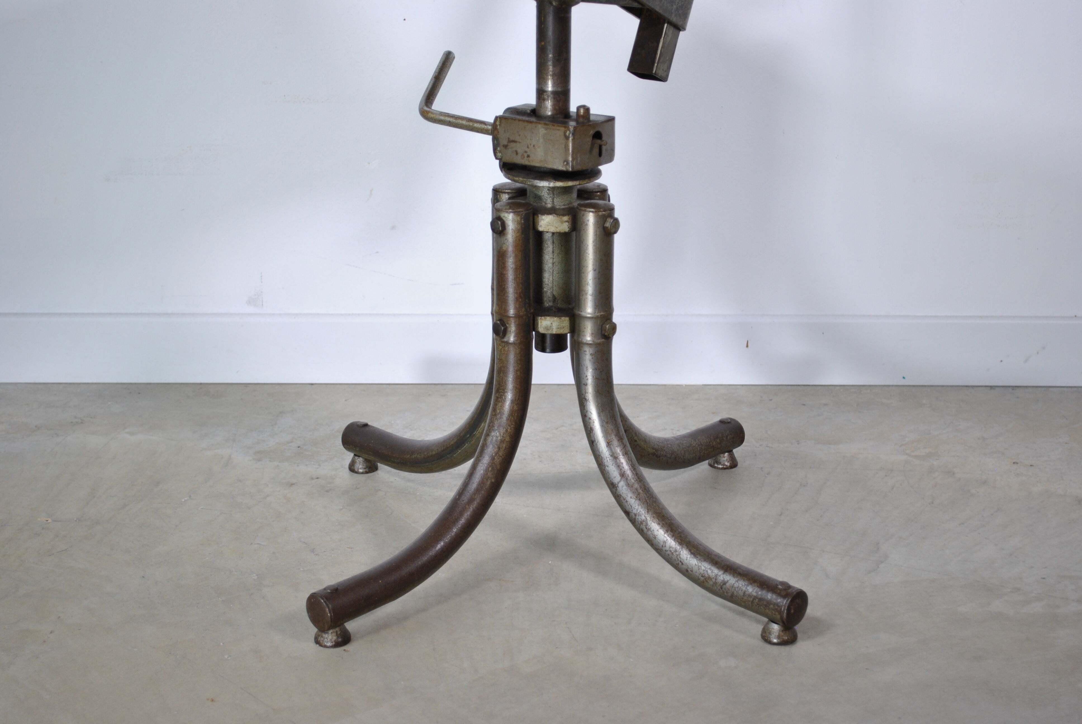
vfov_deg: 22.7
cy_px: 362
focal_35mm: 60
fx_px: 1805
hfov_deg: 33.4
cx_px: 541
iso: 200
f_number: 5.3
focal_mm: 40
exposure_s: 1/40
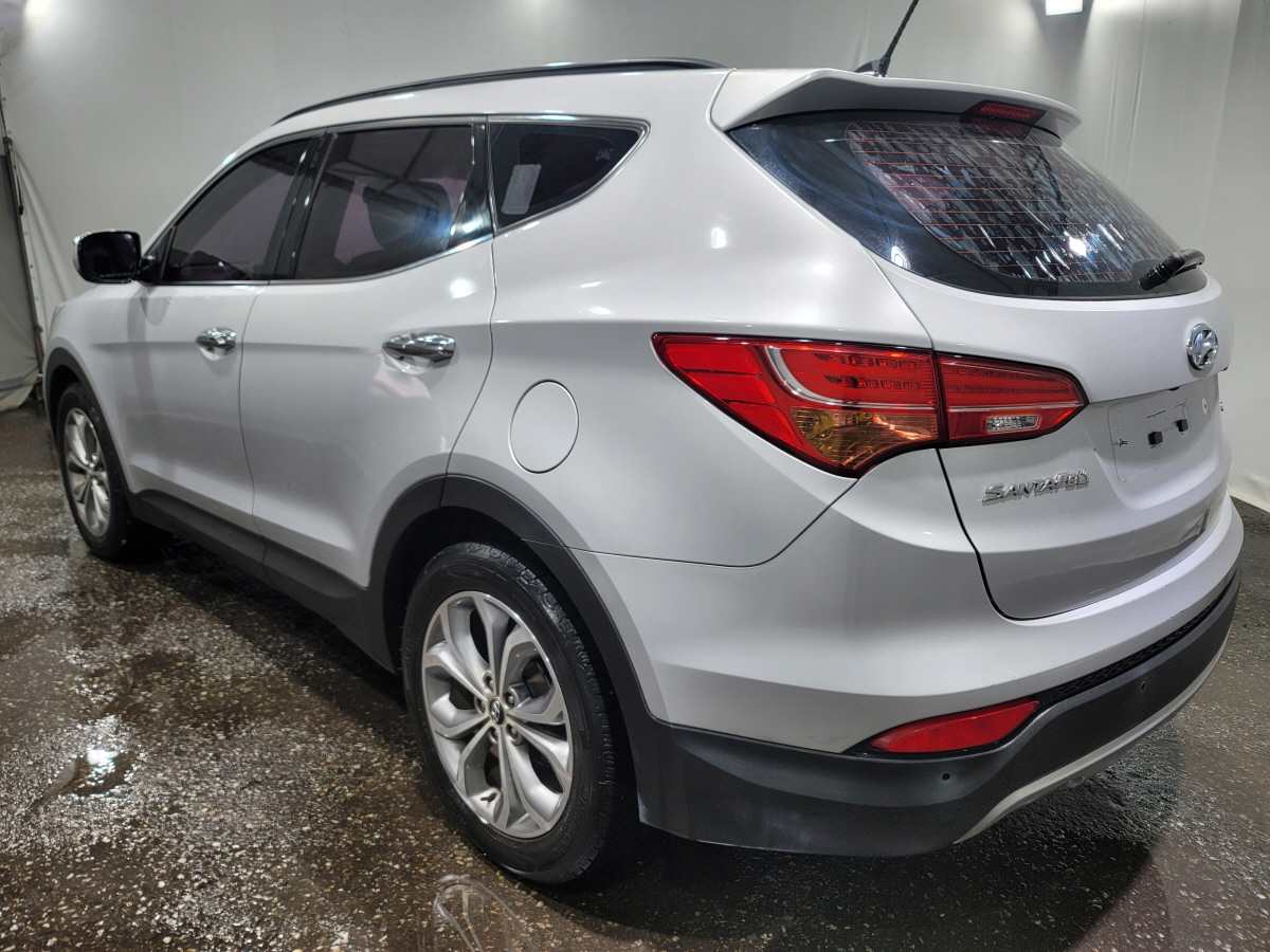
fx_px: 917
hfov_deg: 69.4
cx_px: 635
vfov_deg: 54.9
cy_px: 476
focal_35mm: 25
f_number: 1.8
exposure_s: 1/120
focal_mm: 7
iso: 40
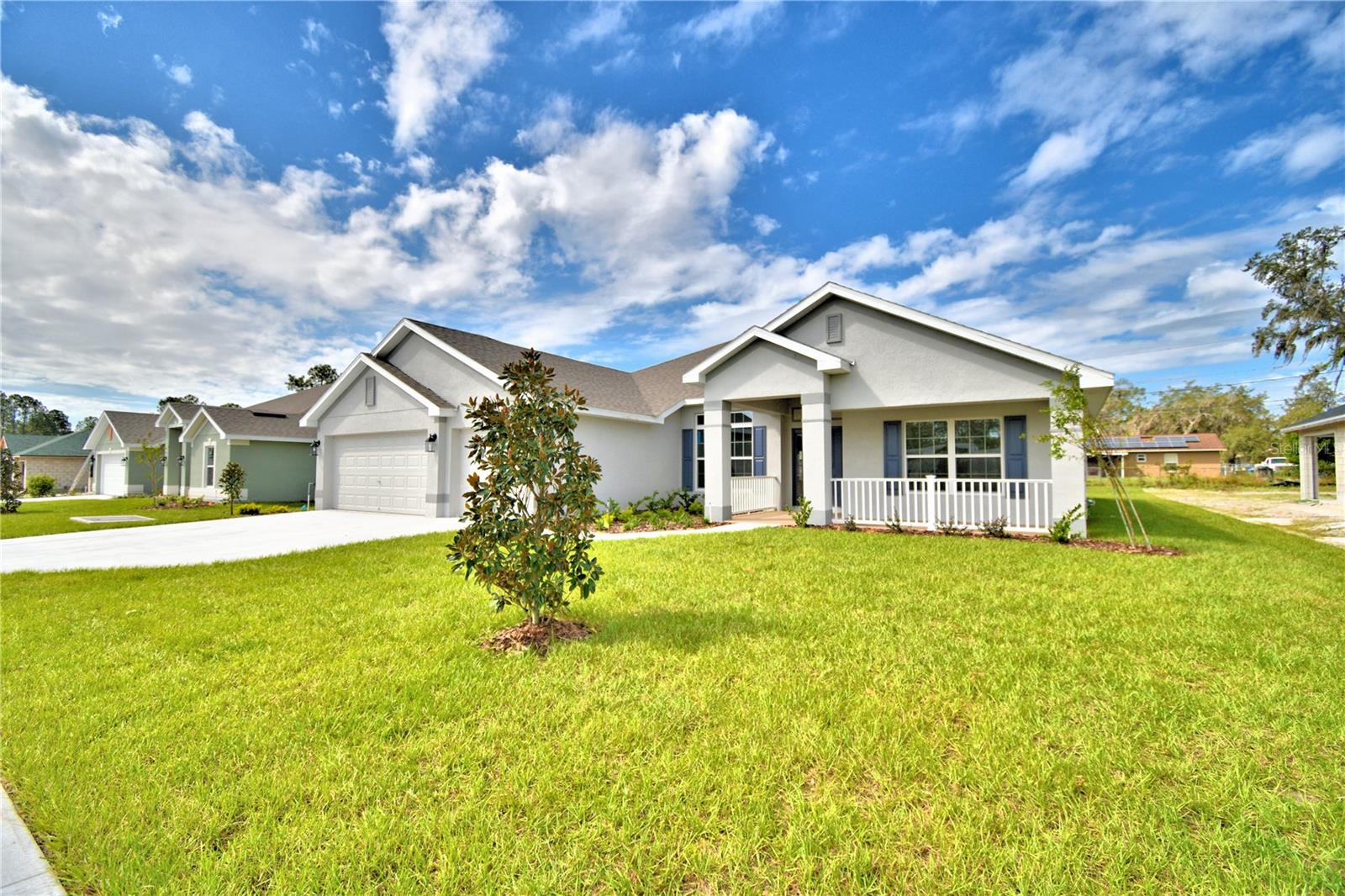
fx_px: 560
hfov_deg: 100.4
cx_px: 672
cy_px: 448
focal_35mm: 15
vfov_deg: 77.3
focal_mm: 10
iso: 100
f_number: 4.5
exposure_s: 1/1600
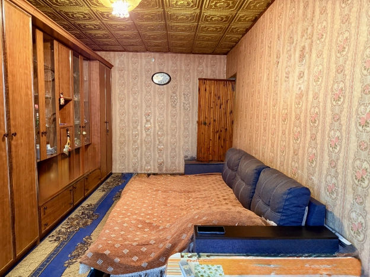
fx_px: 257
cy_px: 138
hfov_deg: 71.6
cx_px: 185
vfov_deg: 56.8
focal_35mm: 24
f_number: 1.78
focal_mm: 6.76
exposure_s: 1/50
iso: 800
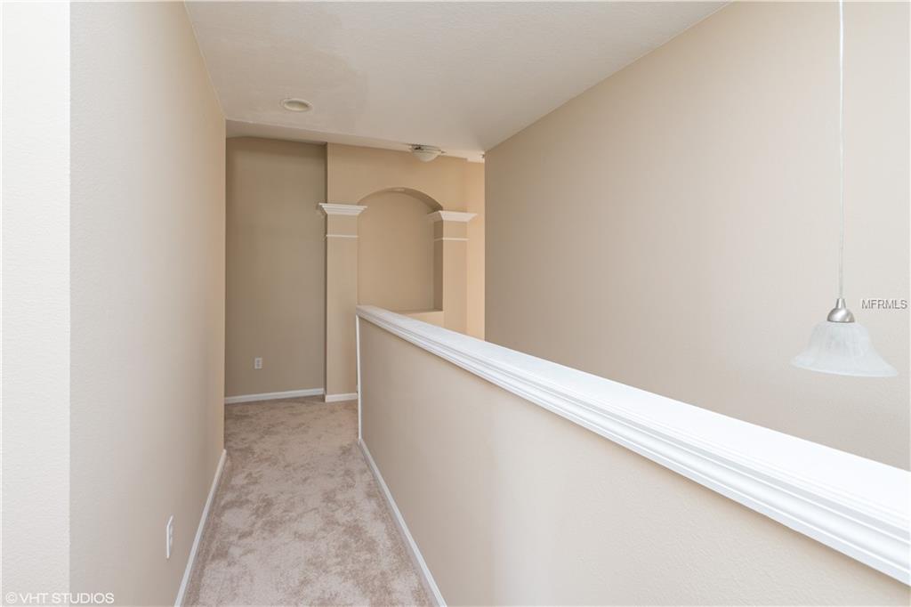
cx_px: 456
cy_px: 304
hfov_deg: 100.4
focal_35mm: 15
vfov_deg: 77.3
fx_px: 379
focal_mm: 10
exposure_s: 1/6
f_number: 8
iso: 320
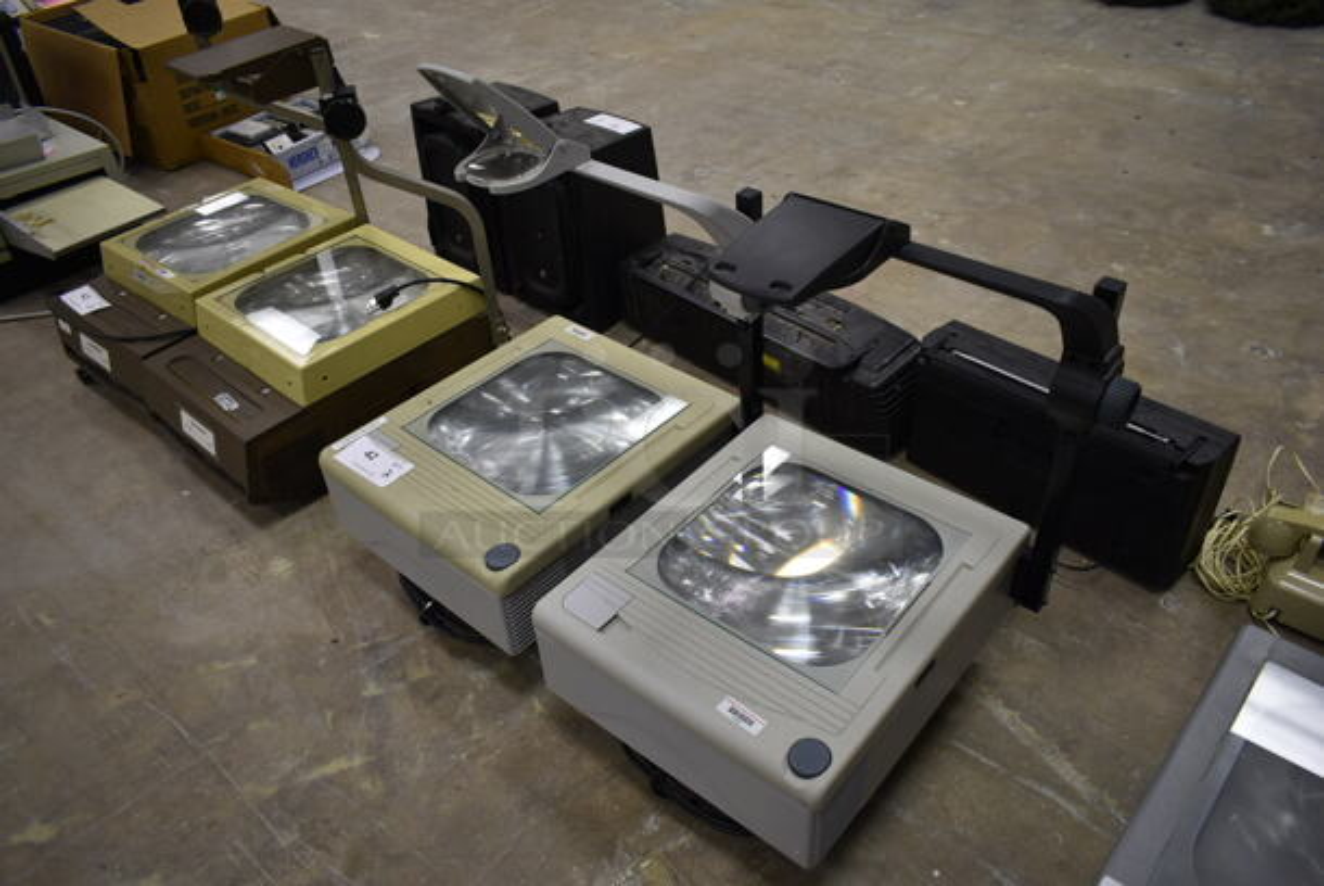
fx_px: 994
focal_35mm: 27
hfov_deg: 67.3
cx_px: 662
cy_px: 443
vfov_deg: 48.0
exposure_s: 1/30
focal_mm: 18
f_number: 3.5
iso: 200
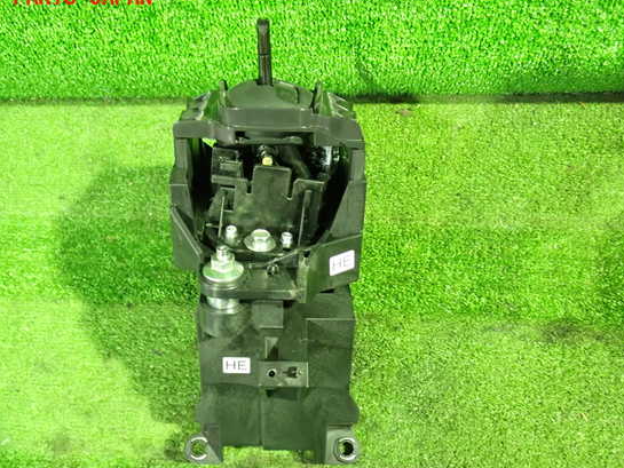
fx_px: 595
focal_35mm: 33
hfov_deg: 55.3
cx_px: 287
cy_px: 240
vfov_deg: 43.0
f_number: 2.3
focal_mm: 5.4
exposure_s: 1/10
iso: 800
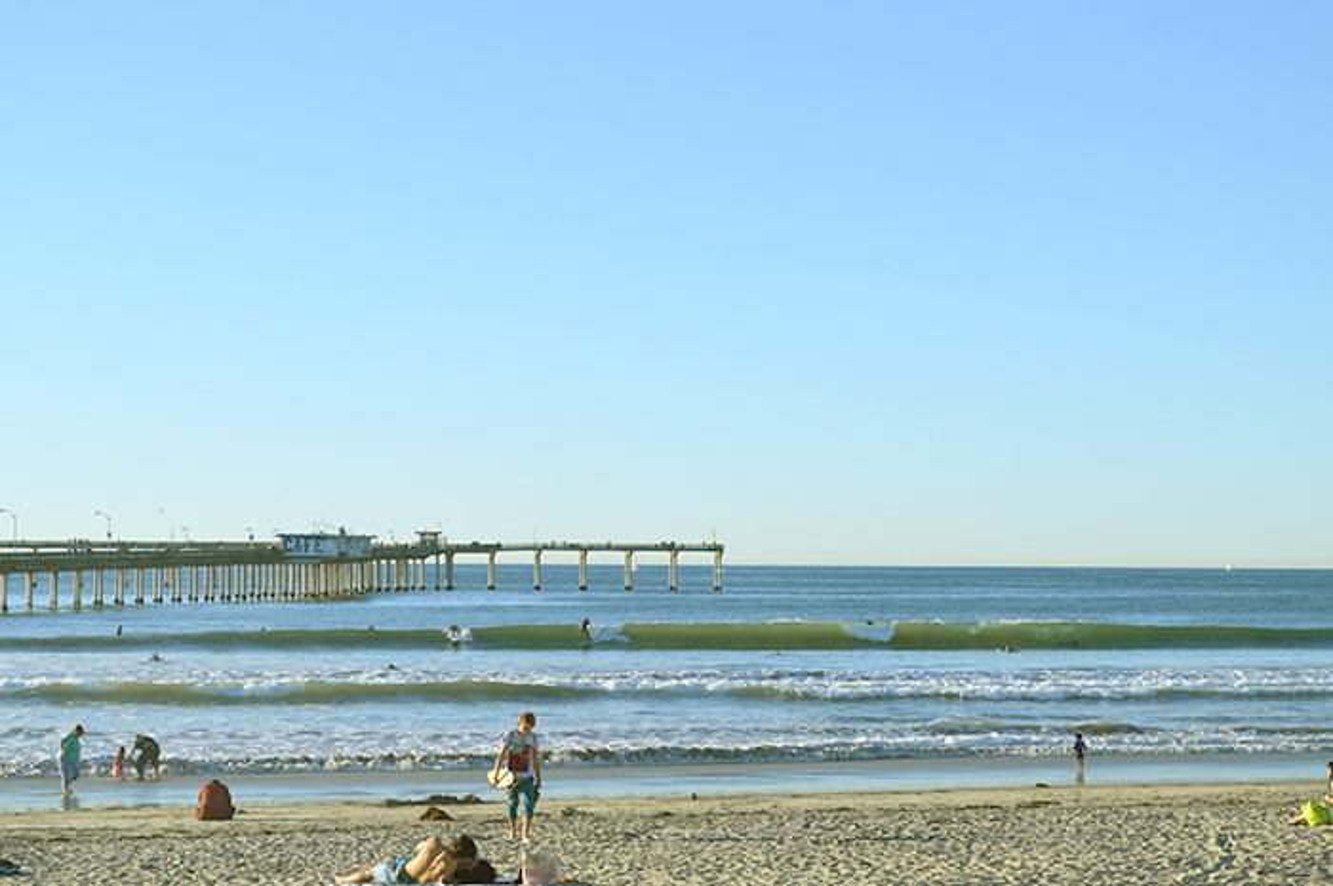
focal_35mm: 82
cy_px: 443
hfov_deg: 24.6
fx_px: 3051
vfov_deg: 16.5
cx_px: 666
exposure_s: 1/250
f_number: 8
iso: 100
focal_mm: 55
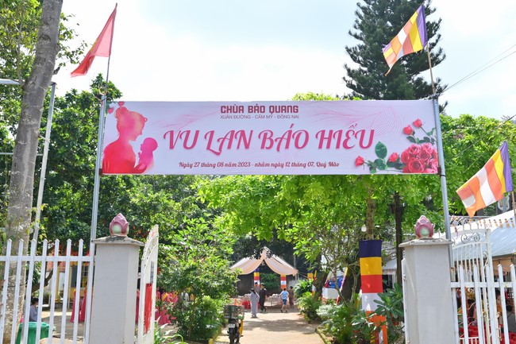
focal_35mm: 34
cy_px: 172
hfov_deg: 55.8
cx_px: 258
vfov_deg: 38.9
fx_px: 487
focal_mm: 34
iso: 125
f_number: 10
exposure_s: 1/125
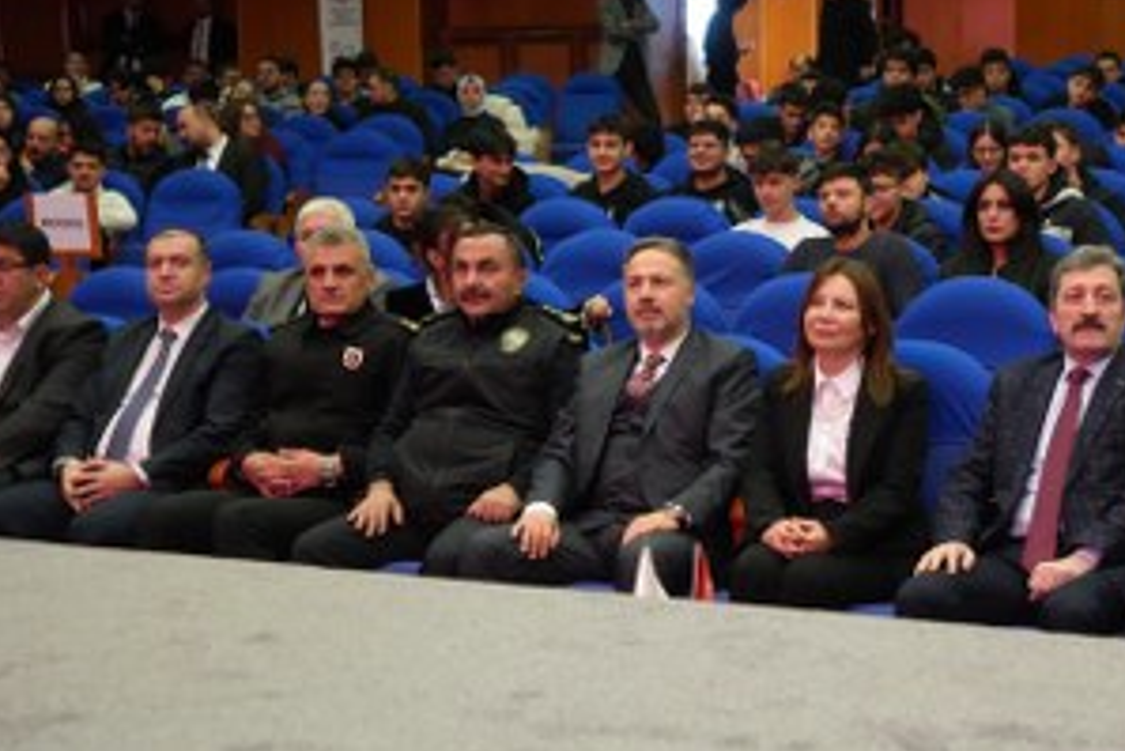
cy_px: 428
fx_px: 2376
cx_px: 800
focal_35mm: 76
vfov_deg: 18.0
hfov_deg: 26.4
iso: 6400
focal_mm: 48
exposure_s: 1/160
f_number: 4
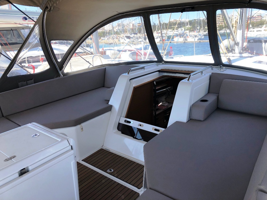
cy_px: 100
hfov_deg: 63.4
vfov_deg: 49.7
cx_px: 134
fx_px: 216
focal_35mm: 28
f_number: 1.8
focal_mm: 3.99
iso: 20
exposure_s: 1/762
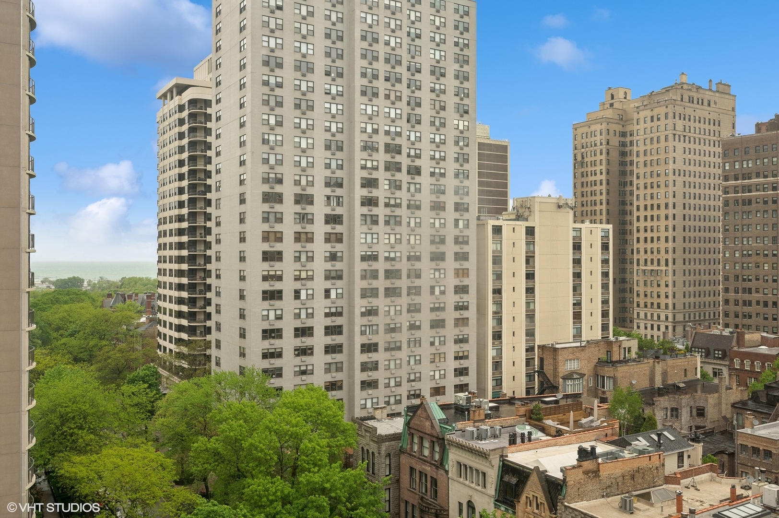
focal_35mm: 30
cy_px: 259
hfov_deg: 62.0
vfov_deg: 43.5
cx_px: 390
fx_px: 649
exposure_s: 1/30
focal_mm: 30
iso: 100
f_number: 11
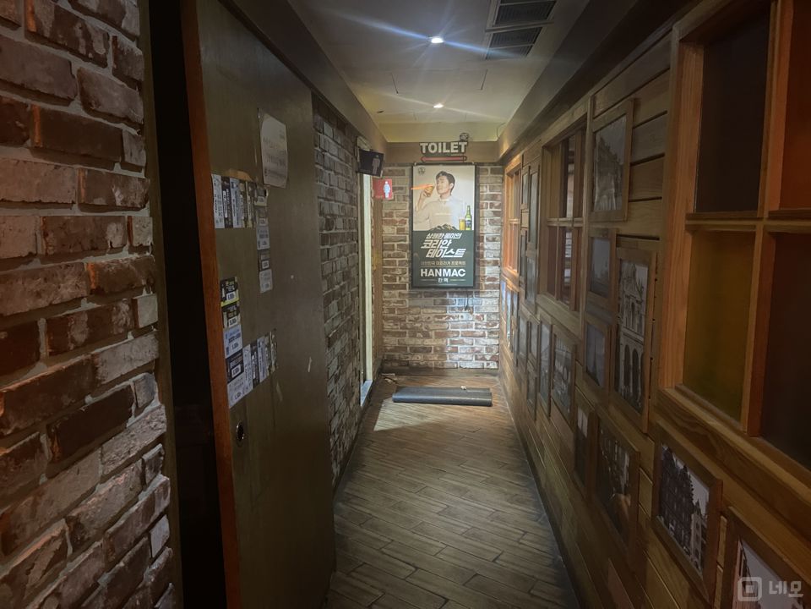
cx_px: 406
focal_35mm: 25
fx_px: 586
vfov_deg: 54.9
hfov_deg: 69.4
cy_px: 304
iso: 1000
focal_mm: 5.1
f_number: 1.6
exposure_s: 1/30
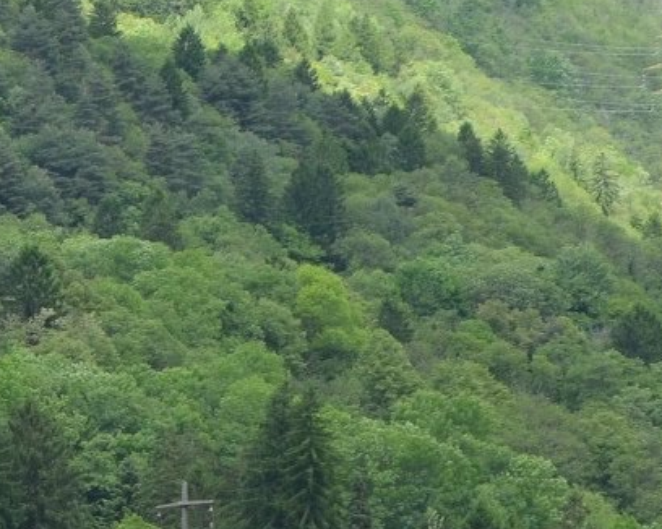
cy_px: 754
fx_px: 6077
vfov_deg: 5.0
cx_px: -625
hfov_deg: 6.1
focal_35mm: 310
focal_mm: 45
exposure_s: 1/200
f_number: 7.1
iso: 200
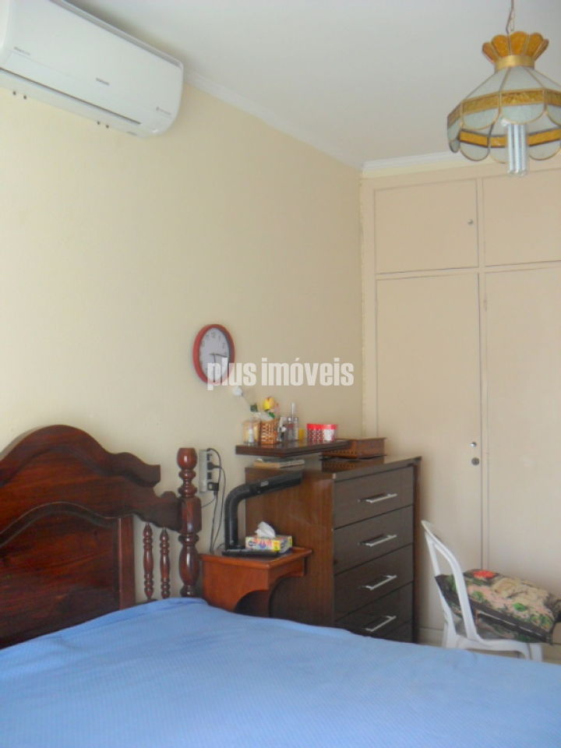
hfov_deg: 40.7
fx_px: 756
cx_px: 280
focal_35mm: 35
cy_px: 374
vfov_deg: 52.6
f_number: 3
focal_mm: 6.3
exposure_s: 1/45
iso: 120
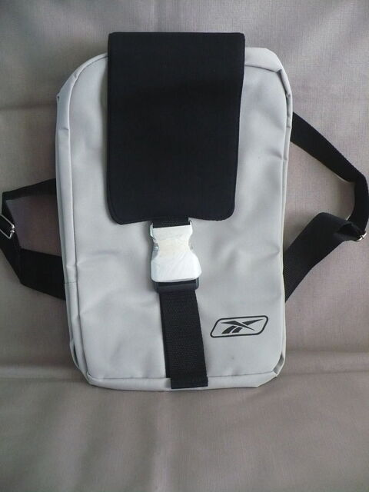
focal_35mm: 37
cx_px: 184
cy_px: 246
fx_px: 526
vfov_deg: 50.1
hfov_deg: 38.7
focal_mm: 6.1
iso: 400
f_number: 2.8
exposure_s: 1/13
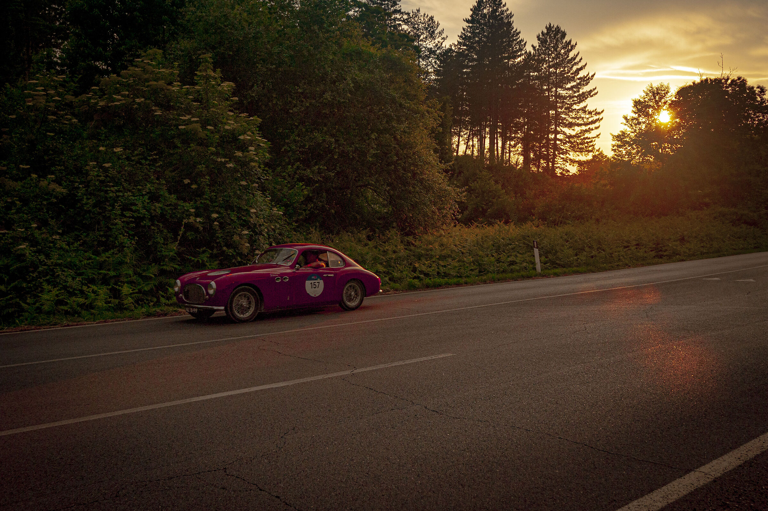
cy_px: 256
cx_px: 384
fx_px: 746
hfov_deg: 54.5
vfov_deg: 37.8
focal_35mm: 35
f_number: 9
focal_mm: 35
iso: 1000
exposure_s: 1/640
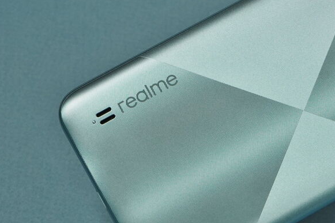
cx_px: 244
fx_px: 847
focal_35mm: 91
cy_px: 168
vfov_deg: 15.0
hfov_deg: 22.2
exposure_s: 1/200
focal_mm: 55
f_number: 8
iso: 1600
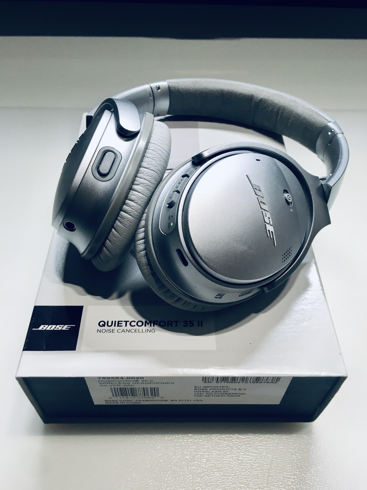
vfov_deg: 61.7
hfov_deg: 48.2
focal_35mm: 29
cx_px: 184
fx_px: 410
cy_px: 245
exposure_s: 1/33
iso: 32
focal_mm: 4.15
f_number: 2.2
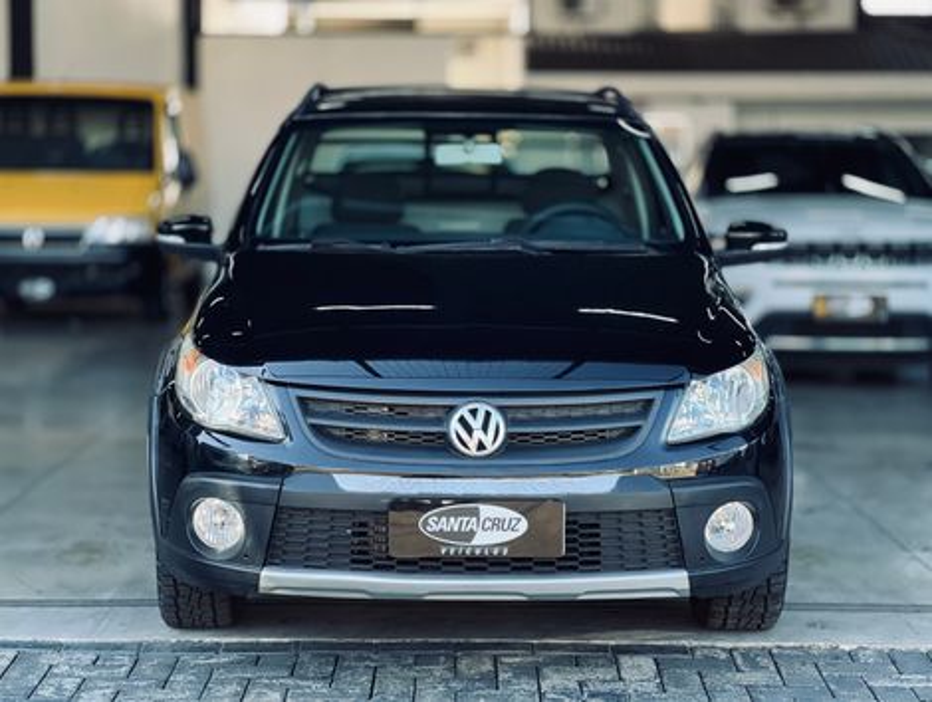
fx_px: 2076
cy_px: 351
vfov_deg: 19.2
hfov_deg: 25.3
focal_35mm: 77
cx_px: 466
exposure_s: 1/121
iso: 200
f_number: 2.8
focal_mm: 9
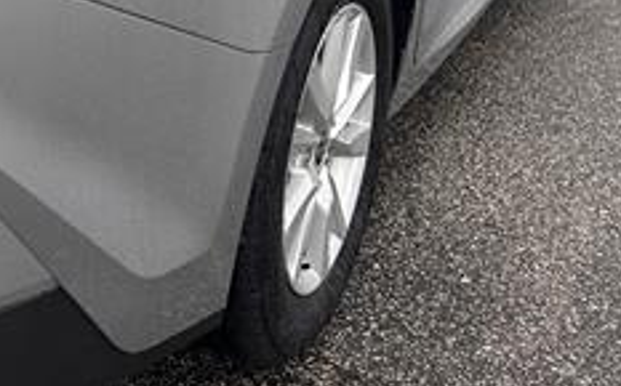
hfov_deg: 26.1
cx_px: -133
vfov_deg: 17.7
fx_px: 1183
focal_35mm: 70
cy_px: -72
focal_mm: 6.86
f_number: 1.78
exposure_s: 1/604
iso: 80
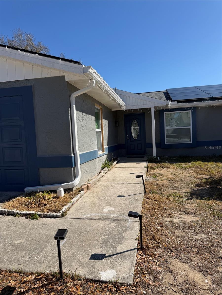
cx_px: 111
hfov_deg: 56.8
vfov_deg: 71.6
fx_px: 205
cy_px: 148
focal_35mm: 24
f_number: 1.78
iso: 80
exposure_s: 1/5714
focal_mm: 6.76
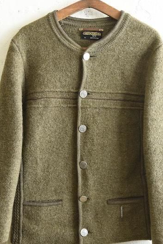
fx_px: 428
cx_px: 86
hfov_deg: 21.6
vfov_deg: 31.9
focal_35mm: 63
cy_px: 114
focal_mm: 44
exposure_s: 1/80
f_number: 5.6
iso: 1250
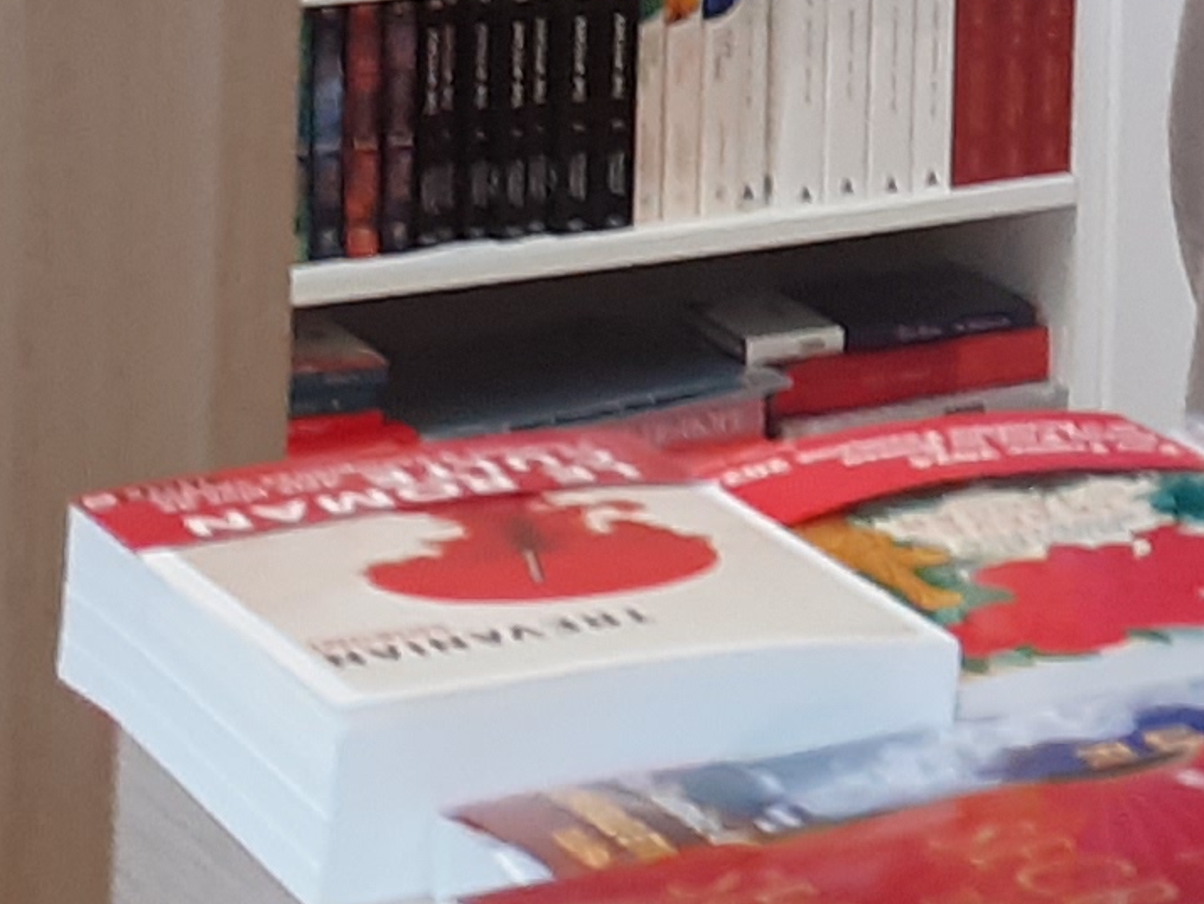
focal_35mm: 156
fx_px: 5428
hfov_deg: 11.6
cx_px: 2238
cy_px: -1246
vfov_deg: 8.7
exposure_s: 1/50
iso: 64
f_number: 1.9
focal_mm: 3.6
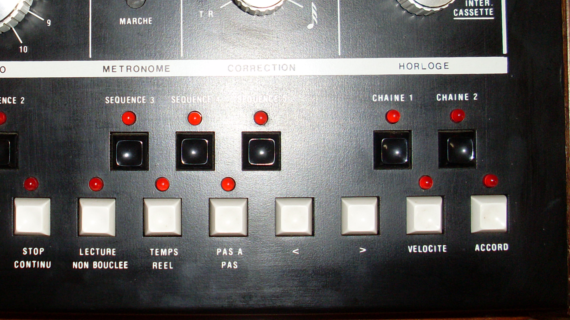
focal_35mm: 58
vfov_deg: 20.5
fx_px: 877
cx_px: 202
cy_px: 64
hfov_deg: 35.8
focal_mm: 6.3
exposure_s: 1/45
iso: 100
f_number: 3
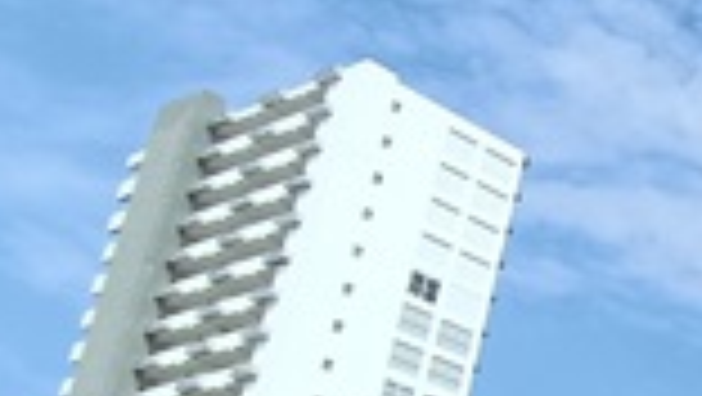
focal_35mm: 78
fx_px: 1453
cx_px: 1418
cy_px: 632
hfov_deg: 18.1
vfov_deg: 14.3
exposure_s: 1/1274
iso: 109
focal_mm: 1.68
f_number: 2.2
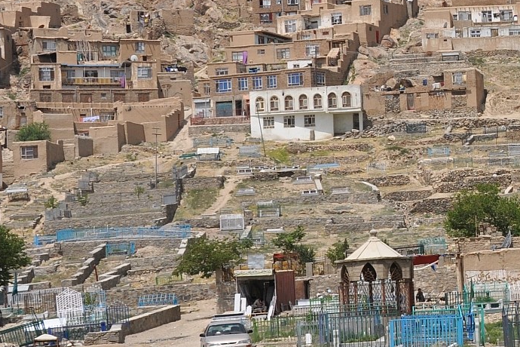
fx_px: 2008
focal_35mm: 139
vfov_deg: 9.9
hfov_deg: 14.1
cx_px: 701
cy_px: 130
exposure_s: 1/400
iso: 200
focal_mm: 32
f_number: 10
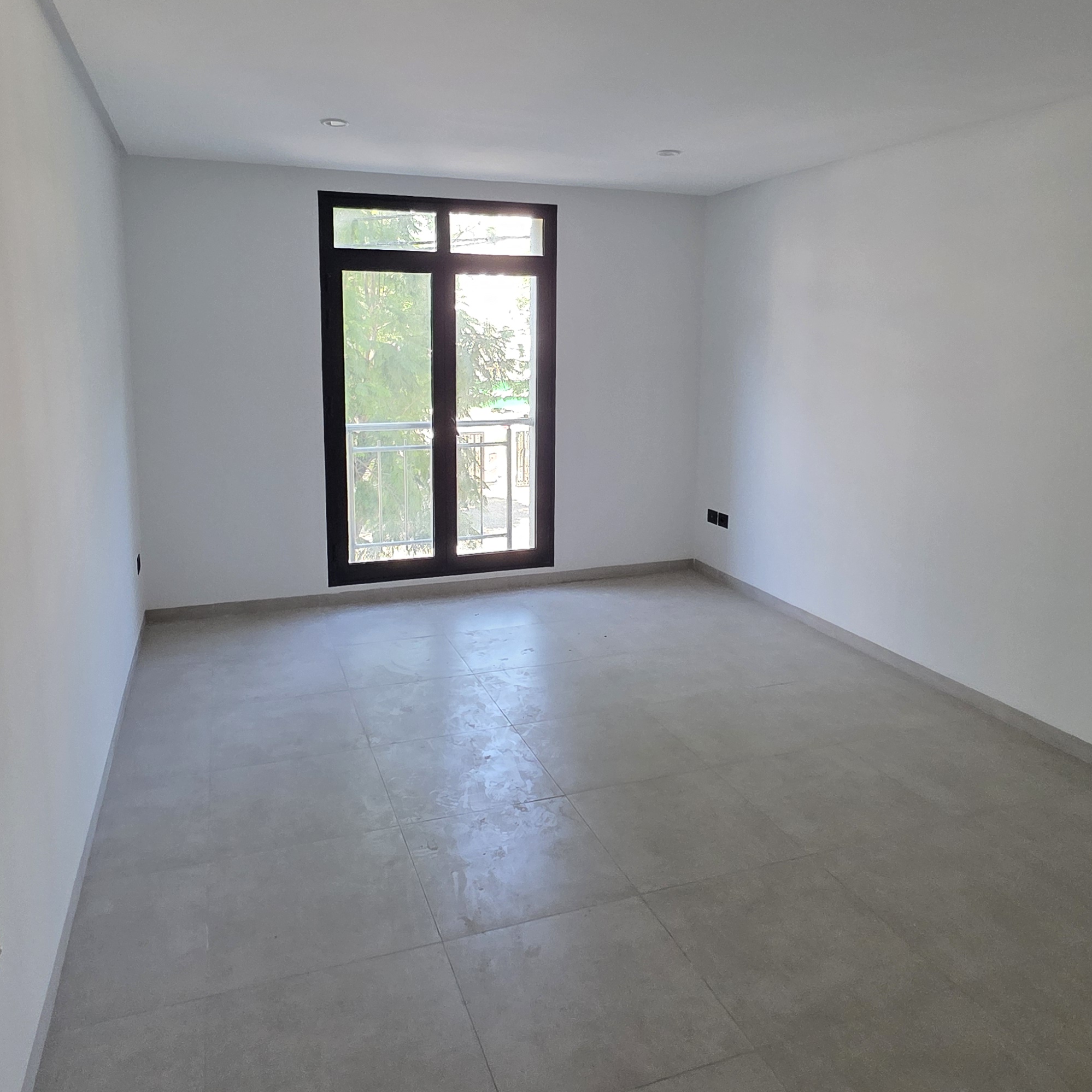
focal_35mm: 23
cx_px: 547
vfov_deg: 66.9
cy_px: 465
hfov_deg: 67.3
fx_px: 821
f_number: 1.9
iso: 400
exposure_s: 1/240
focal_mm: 2.2
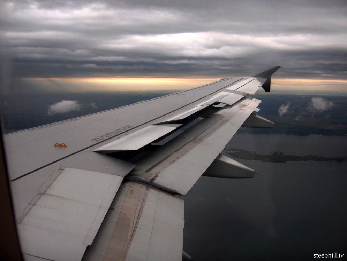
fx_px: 392
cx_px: 174
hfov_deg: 47.8
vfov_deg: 36.9
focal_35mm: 39
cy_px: 130
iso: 100
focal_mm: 8
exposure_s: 1/111
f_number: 2.8
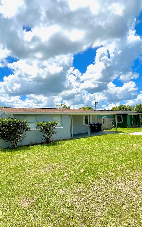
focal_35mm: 19
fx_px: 118
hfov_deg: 61.9
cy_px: 117
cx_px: 59
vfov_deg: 88.0
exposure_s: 1/2179
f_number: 1.8
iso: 32
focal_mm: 1.57
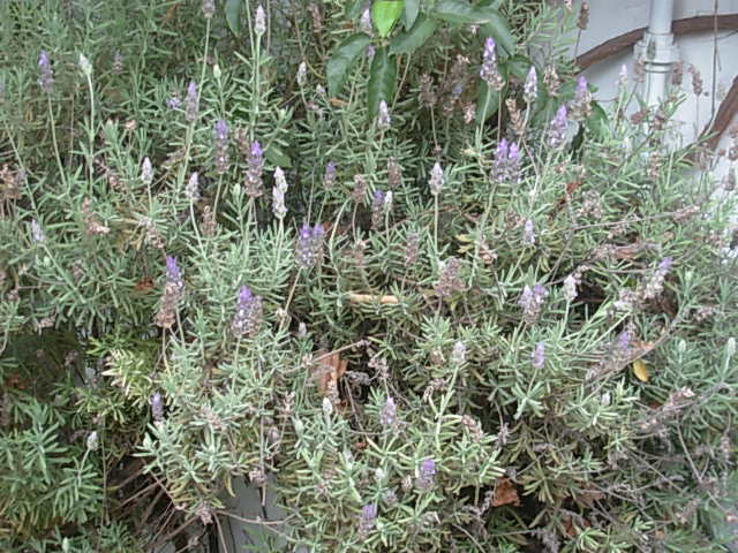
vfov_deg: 25.2
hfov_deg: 33.2
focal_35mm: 58
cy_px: 276
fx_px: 1237
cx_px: 369
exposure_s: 1/65.9
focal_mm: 9.5
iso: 50
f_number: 3.3
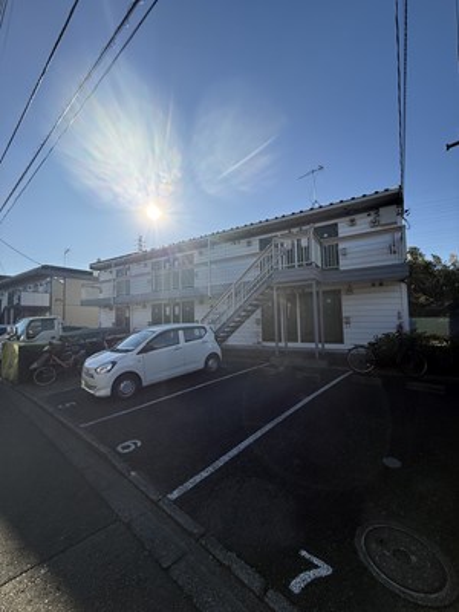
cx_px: 230
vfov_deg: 102.1
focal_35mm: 14
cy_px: 306
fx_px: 248
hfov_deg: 85.7
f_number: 2.2
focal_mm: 2.22
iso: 80
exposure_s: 1/3289
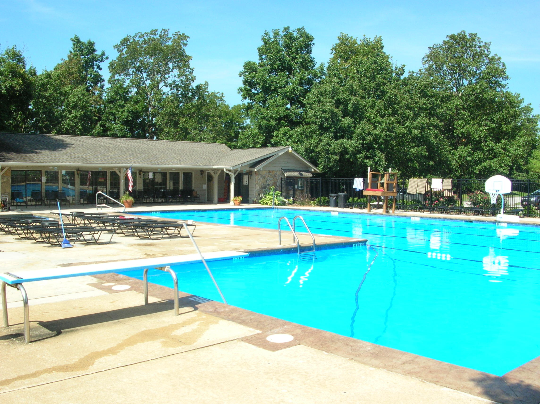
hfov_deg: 52.7
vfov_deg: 40.6
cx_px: 270
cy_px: 202
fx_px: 546
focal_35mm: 35
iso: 50
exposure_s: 1/146
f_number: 5.6
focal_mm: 5.8
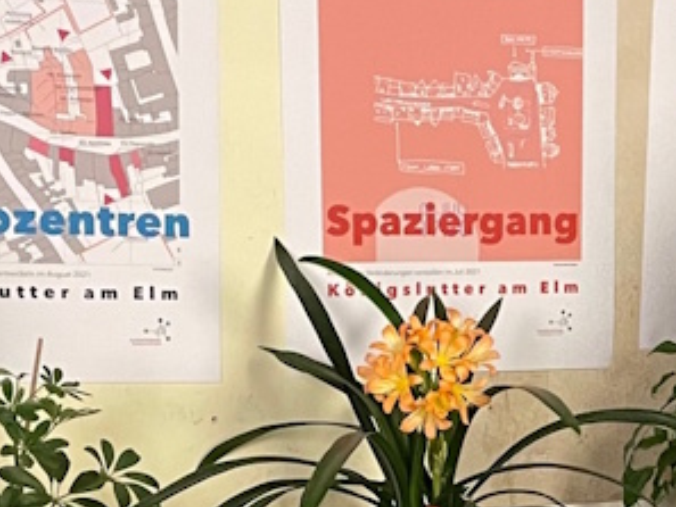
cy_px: 557
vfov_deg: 13.8
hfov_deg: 18.5
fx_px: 2051
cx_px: 564
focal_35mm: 105
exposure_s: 1/50
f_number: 1.6
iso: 320
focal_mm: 4.2
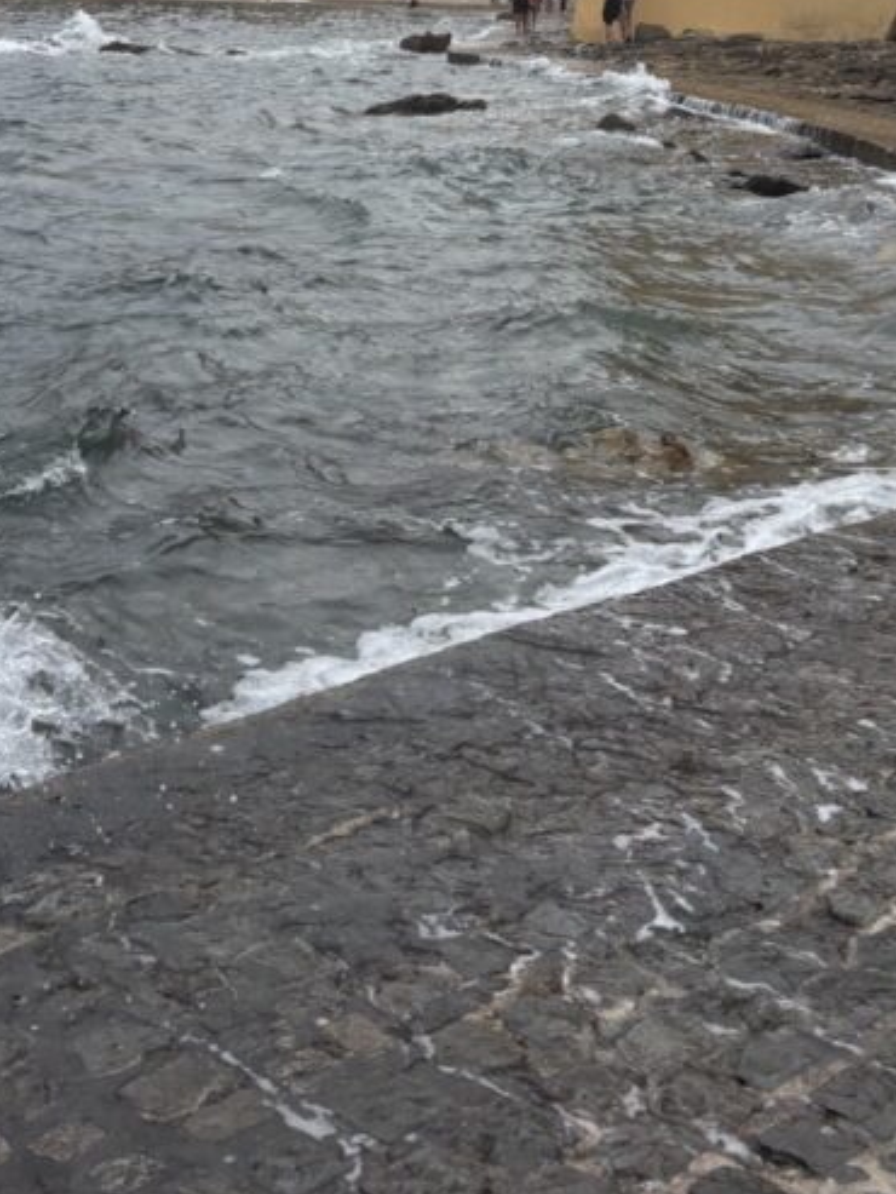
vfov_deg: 33.3
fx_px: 1863
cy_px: 80
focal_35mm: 54
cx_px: 412
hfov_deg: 27.0
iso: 50
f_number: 1.6
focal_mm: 5.96
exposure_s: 1/1248
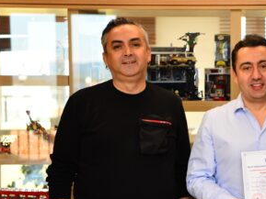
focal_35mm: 115
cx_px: 271
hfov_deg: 16.7
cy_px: 137
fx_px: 884
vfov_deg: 12.9
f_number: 2.8
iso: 800
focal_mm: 55
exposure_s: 1/200
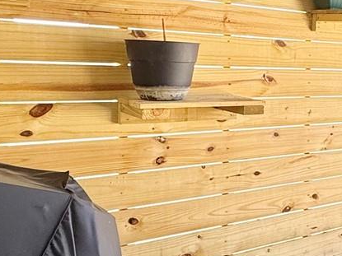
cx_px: 478
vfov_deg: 26.8
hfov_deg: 27.6
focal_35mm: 54
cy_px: 83
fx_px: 533
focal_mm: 2.22
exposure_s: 1/99
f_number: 2.2
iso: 160
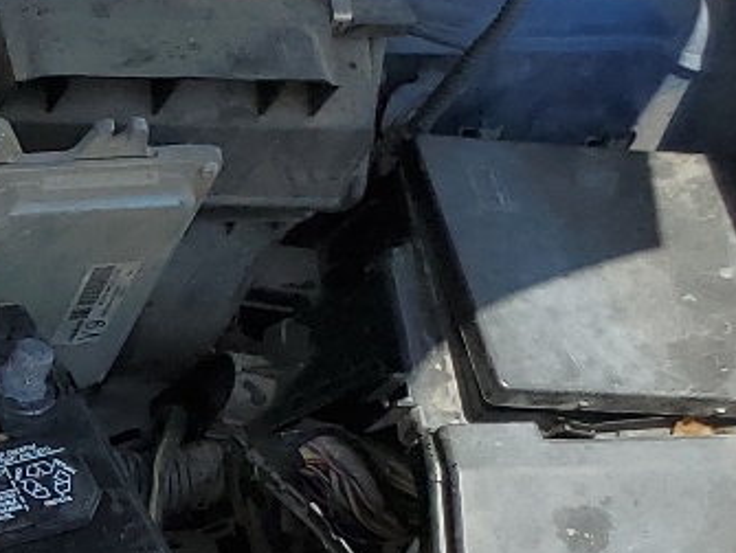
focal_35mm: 124
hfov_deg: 13.2
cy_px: 898
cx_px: -839
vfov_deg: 11.4
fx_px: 2639
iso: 50
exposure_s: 1/3333
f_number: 1.5
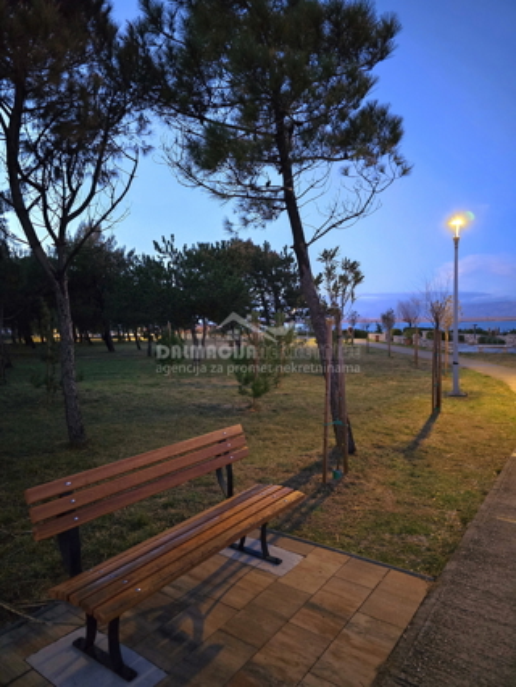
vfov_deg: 73.9
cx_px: 258
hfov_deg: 58.9
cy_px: 344
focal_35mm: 23
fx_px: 457
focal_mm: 6.3
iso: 1600
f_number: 1.7
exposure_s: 1/33
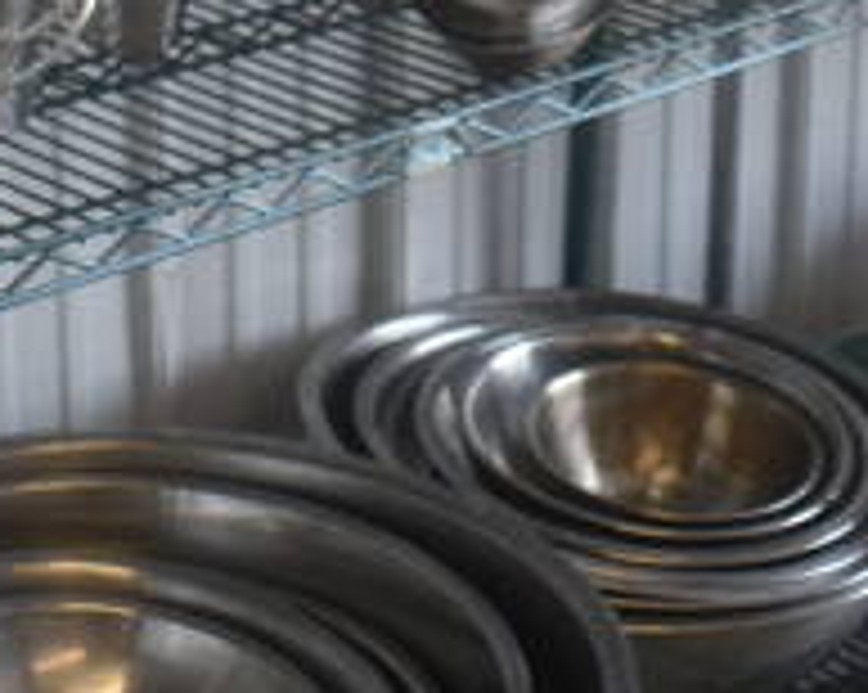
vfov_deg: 12.3
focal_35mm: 120
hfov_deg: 16.0
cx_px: 234
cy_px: -331
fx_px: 3080
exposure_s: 1/250
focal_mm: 18
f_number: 3.5
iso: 500
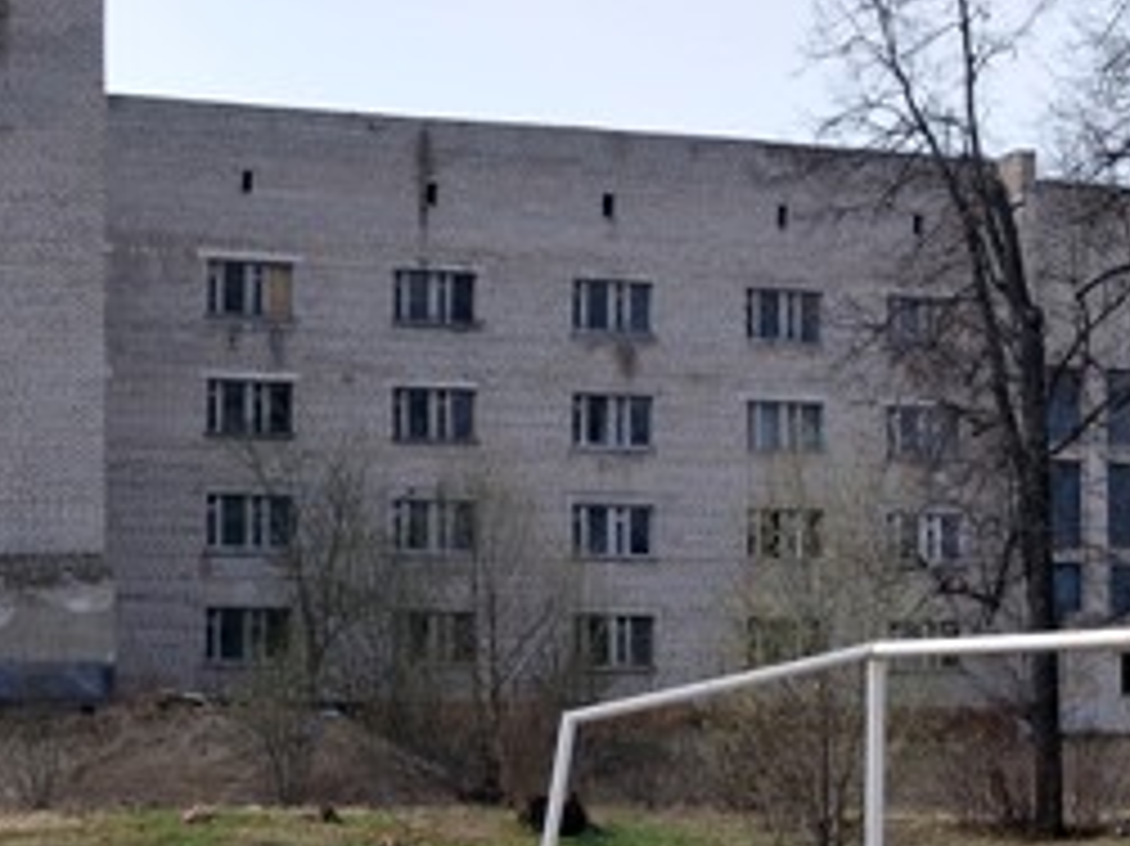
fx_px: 4046
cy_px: 479
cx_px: 1125
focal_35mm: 124
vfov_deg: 11.9
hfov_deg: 15.6
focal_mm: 24
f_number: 8
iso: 200
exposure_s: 1/500
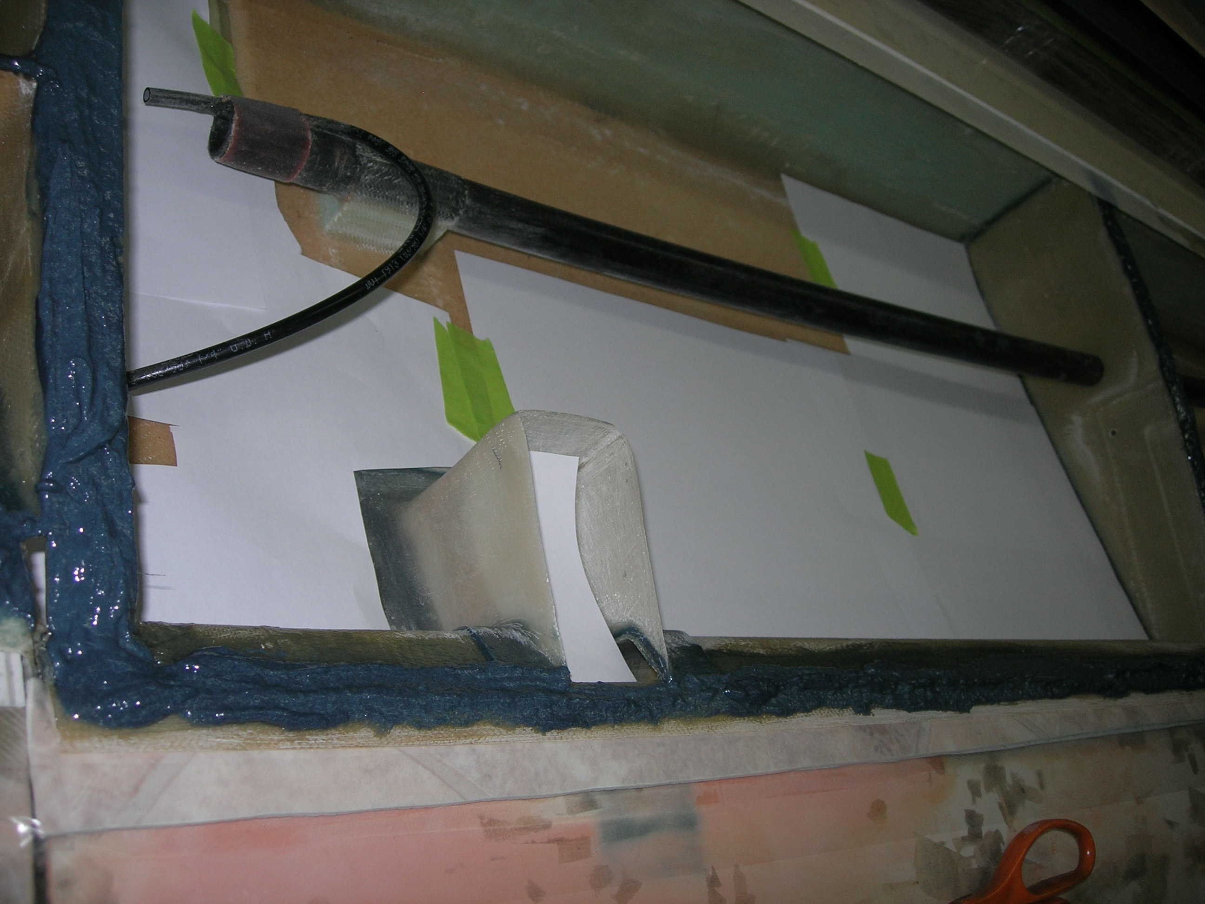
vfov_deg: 37.7
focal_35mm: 38
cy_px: 452
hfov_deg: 49.0
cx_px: 602
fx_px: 1323
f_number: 2.8
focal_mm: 7.8
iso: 64
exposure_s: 1/60.1
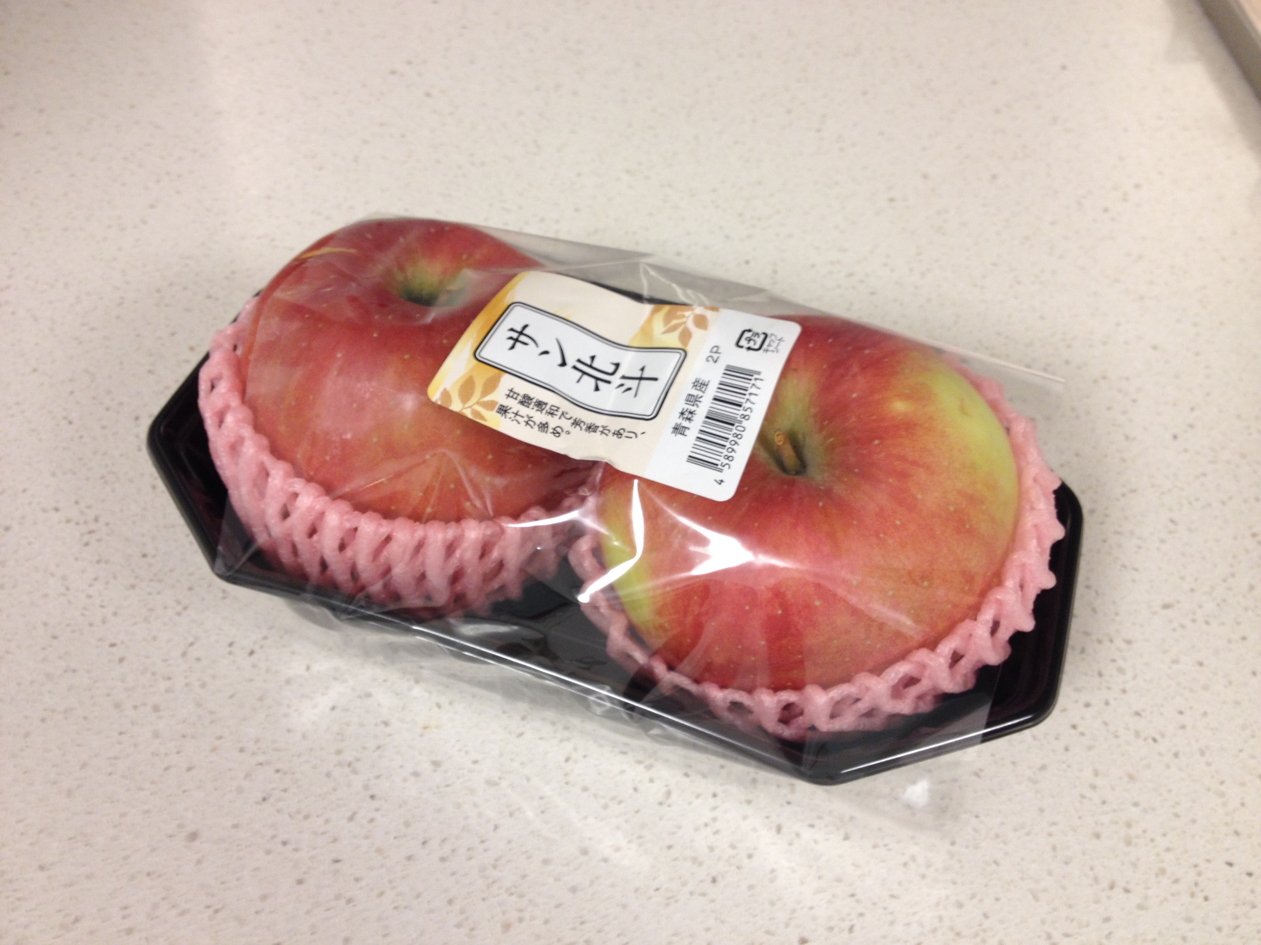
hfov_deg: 52.6
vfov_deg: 40.7
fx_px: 1275
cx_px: 630
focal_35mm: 35
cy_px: 472
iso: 64
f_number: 2.4
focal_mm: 4.28
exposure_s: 1/20
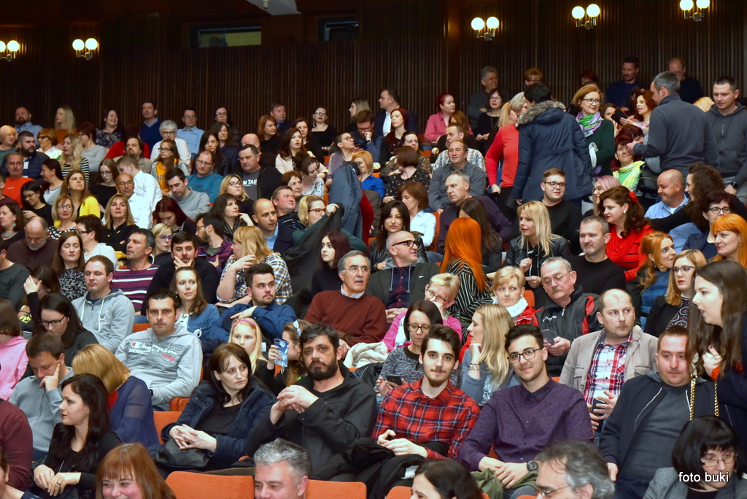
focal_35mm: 65
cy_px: 250
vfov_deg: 20.9
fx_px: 1349
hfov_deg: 30.9
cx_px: 374
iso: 800
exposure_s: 1/125
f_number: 6.3
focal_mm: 65
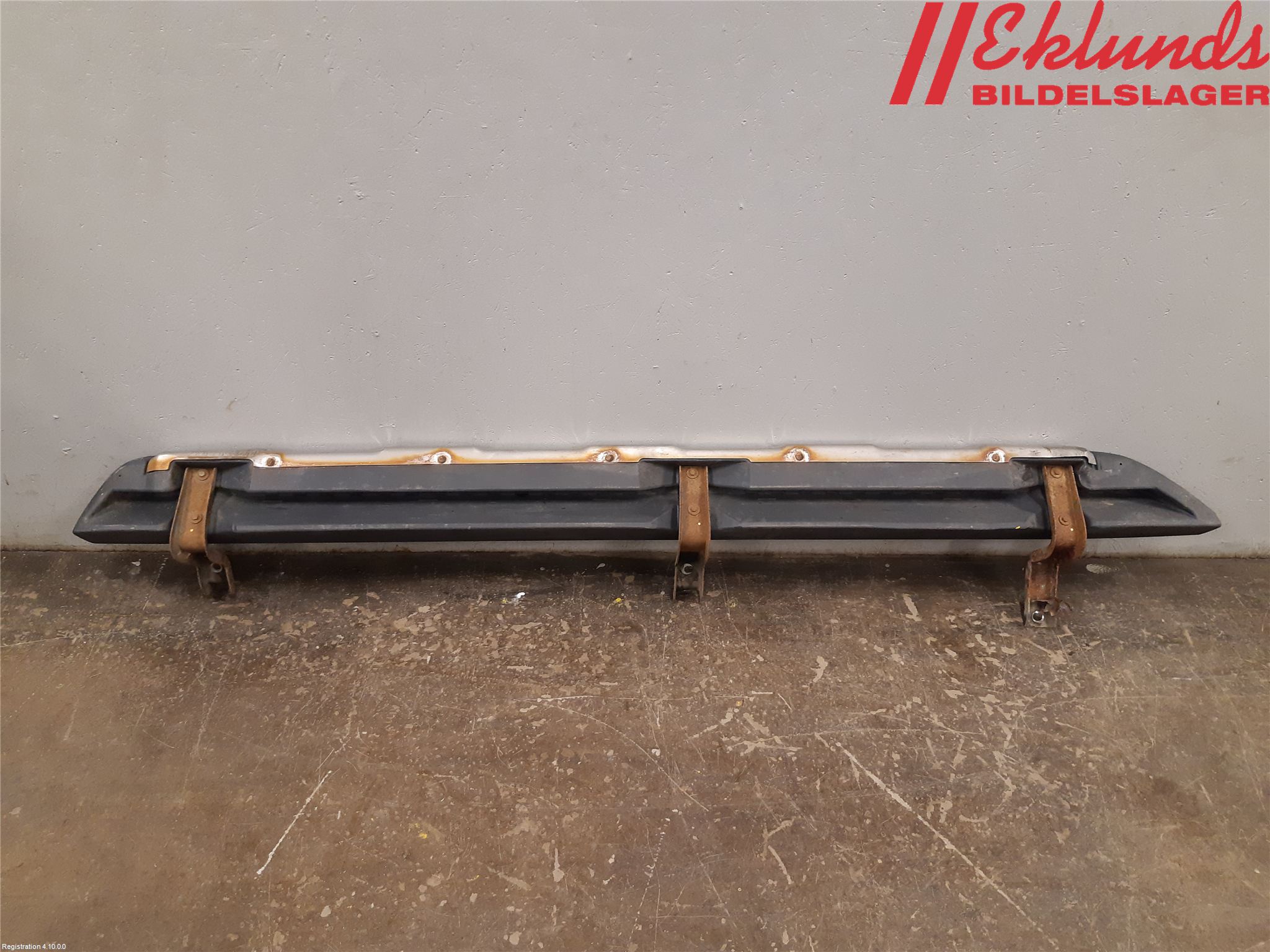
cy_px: 476
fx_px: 954
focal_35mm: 26
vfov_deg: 53.1
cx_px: 635
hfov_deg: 67.3
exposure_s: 1/50
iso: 200
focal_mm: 3.93
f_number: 1.7
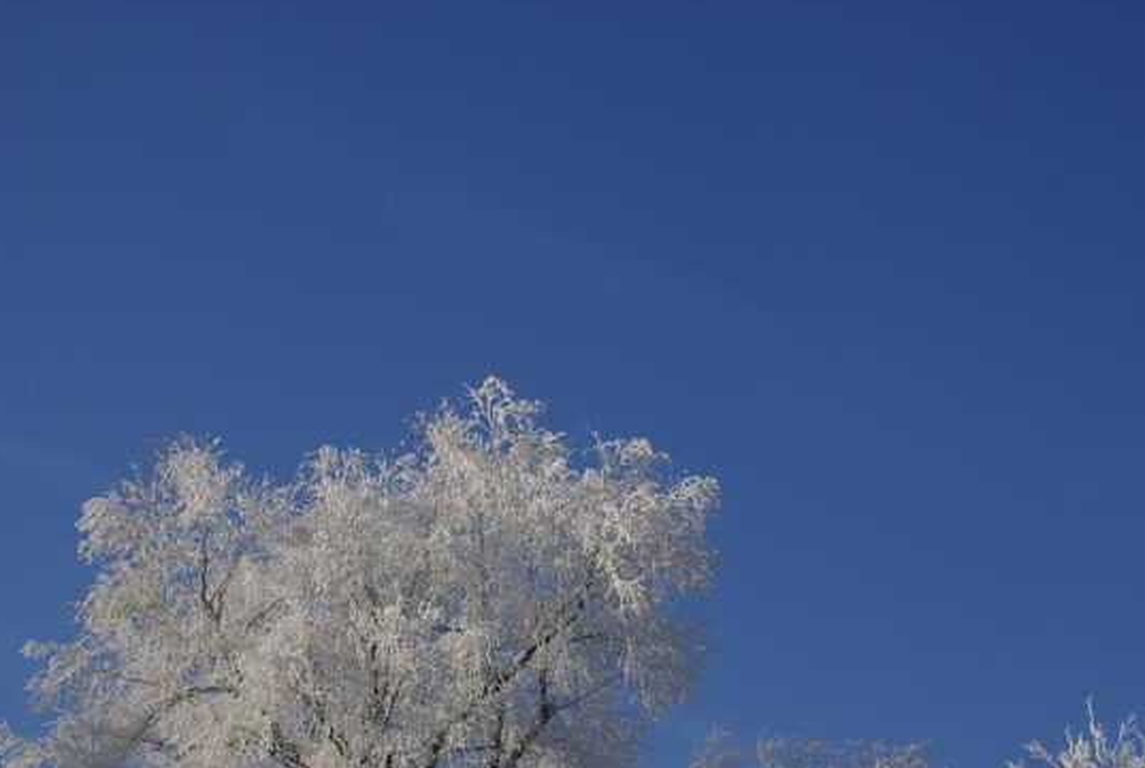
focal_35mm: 67
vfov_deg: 20.4
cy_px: 416
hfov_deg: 30.0
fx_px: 2134
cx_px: 629
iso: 100
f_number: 11
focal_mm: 40
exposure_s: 1/160
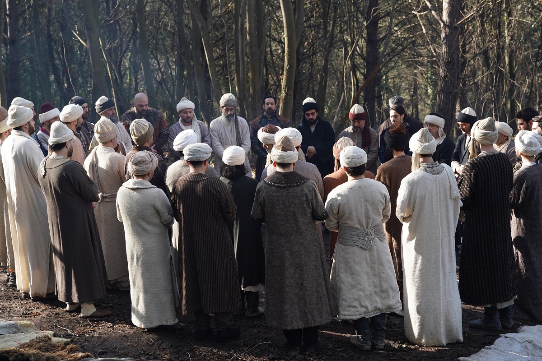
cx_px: 271
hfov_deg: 28.8
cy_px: 180
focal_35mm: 70
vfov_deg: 19.5
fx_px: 1054
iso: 500
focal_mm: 70
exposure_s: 1/320
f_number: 5.6
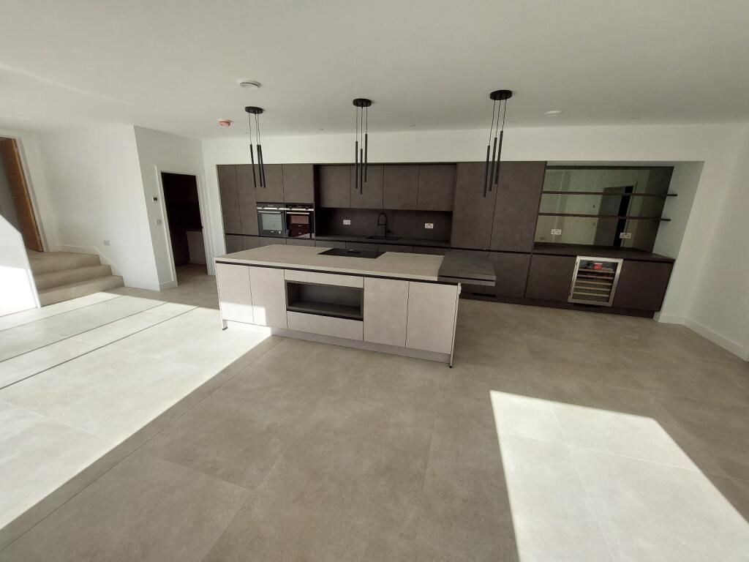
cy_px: 281
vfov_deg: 89.9
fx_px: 281
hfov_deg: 106.2
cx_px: 374
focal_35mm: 13
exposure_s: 1/769
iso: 50
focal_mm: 1.74
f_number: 2.2
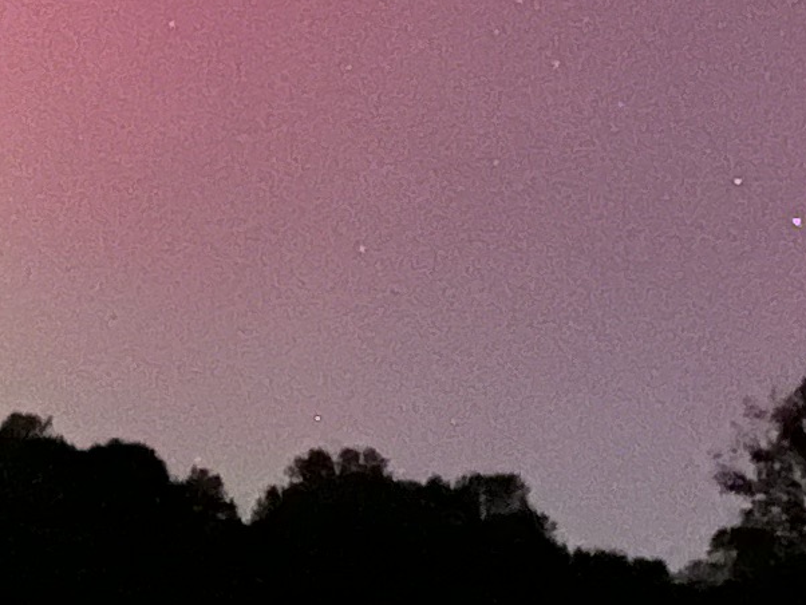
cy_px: 41
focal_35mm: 174
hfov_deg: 11.4
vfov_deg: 8.5
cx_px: 311
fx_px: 4053
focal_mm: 5.1
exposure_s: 1/2
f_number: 1.6
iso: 8000
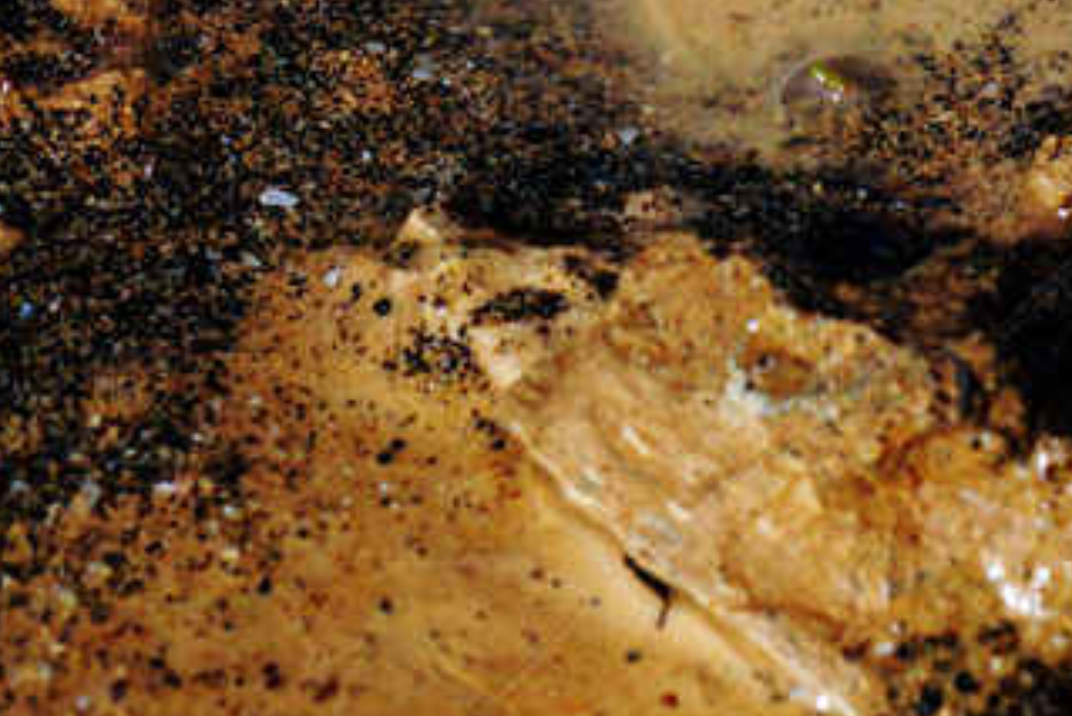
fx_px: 7567
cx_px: 1233
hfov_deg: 8.0
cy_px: -1294
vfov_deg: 5.2
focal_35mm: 254
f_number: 8
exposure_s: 1/1000
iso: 250
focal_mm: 30
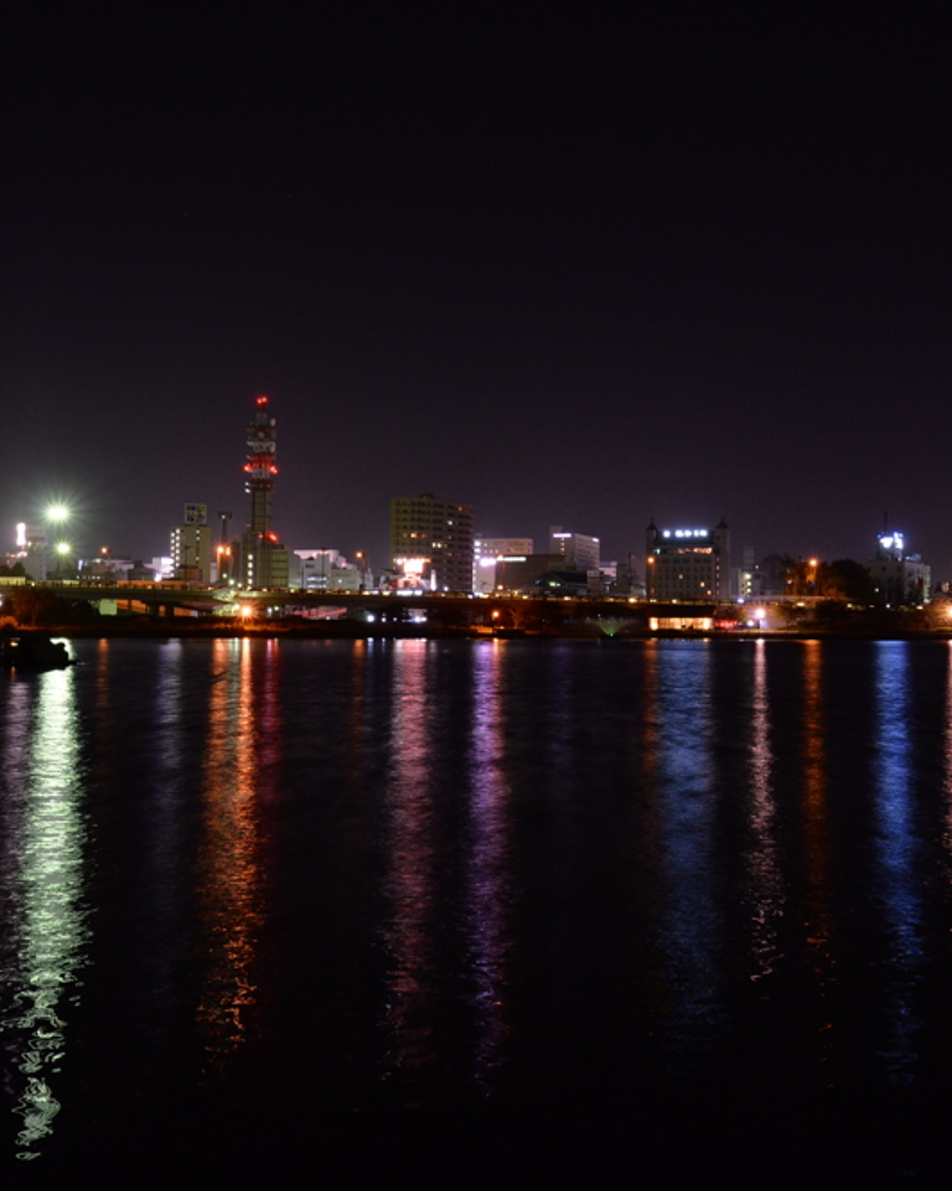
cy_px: 594
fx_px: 1480
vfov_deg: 43.8
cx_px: 584
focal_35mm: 42
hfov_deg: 35.5
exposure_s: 1
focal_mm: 29
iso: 2000
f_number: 11
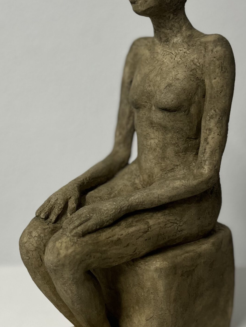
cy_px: 137
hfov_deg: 26.6
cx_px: 114
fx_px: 521
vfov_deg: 34.9
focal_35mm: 55
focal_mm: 5.1
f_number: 1.6
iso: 100
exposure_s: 1/50
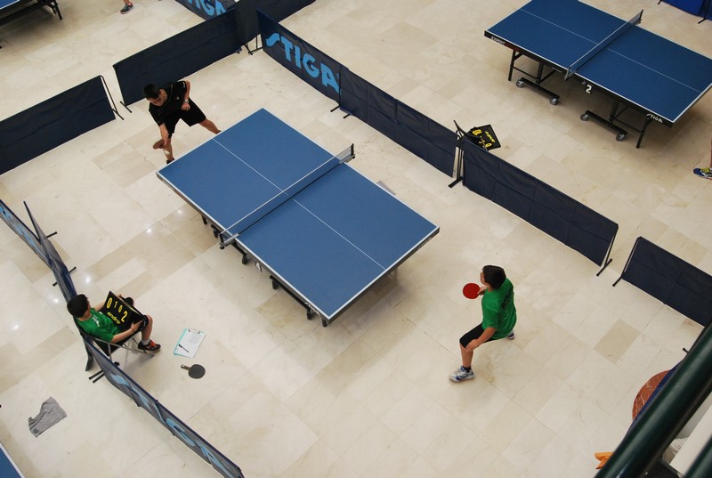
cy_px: 239
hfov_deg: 55.0
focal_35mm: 34
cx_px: 356
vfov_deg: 38.5
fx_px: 684
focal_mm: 23
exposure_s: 1/125
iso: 800
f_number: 9
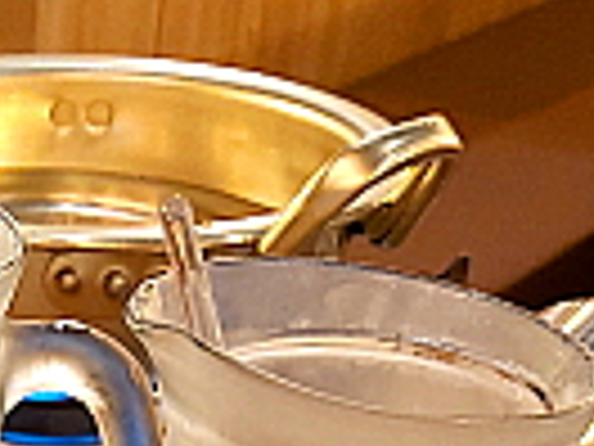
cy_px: 1050
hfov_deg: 15.7
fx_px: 2076
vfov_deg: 10.6
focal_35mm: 121
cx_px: -112
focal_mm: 4.58
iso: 500
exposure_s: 1/24
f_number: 2
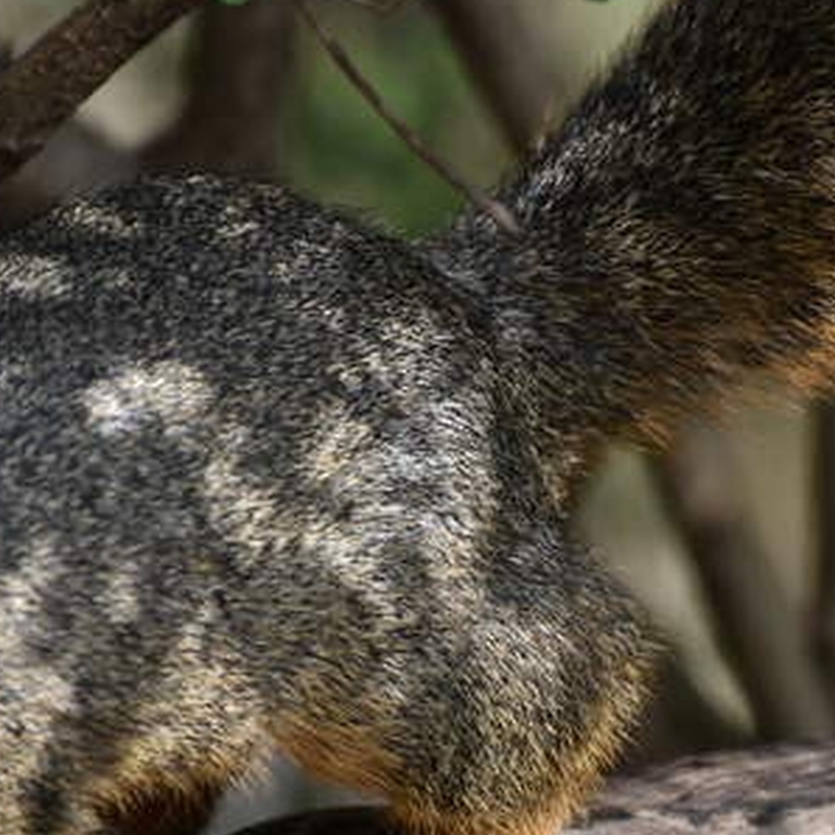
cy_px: 664
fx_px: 21887
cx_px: 586
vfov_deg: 2.2
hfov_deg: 2.2
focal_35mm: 802
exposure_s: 1/500
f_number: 5.3
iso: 360
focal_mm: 220
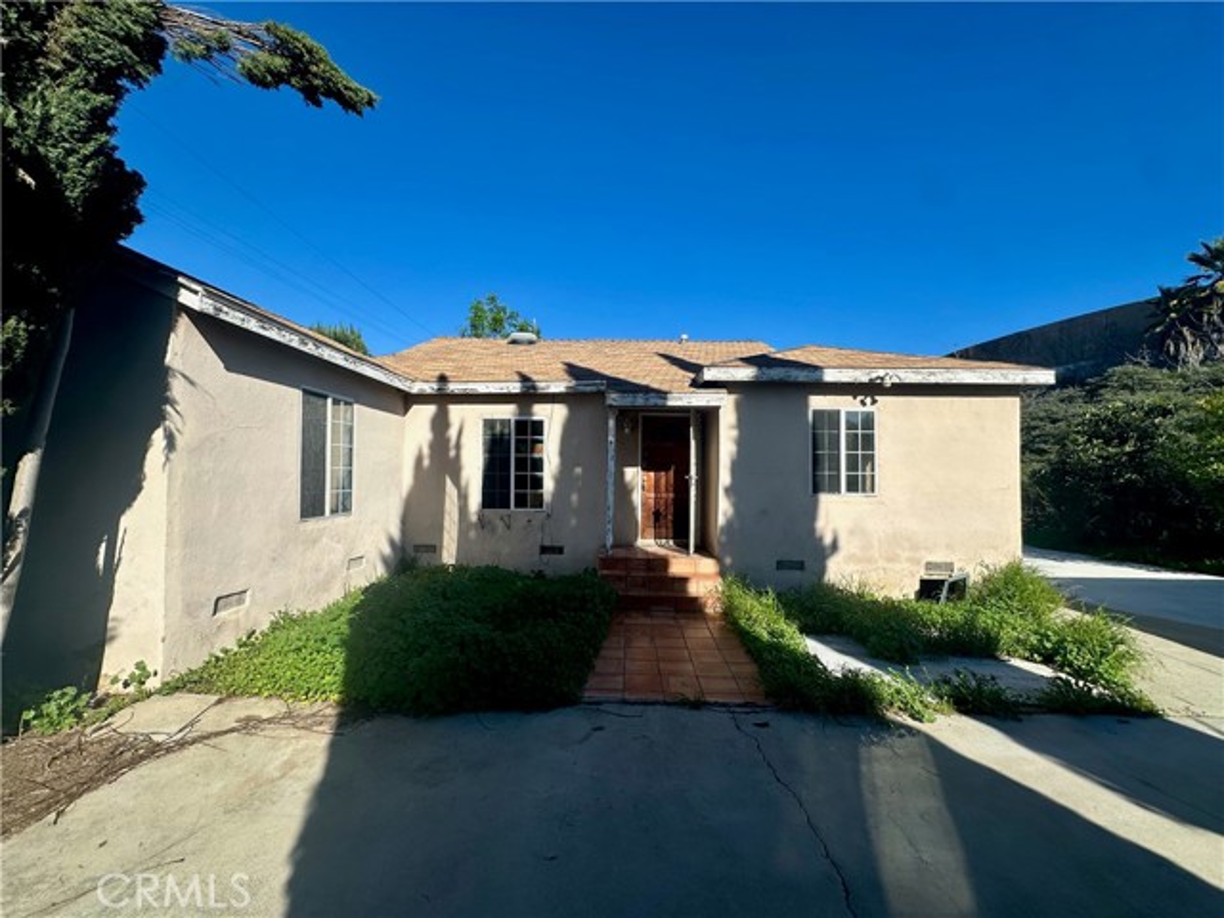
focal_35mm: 14
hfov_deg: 102.1
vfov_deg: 85.7
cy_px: 459
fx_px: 495
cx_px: 612
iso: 50
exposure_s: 1/2304
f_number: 2.2
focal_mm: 2.22
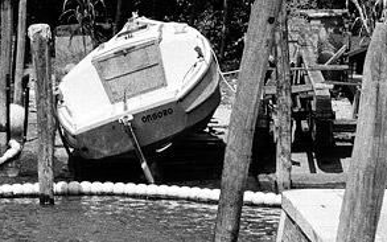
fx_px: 2885
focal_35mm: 274
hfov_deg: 7.6
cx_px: -145
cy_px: -252
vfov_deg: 4.7
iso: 100
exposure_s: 1/320
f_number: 8
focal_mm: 35
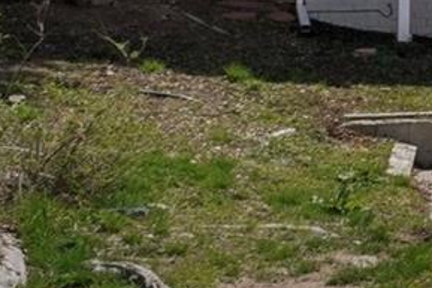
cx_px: 976
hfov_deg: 10.8
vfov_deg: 8.1
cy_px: -187
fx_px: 1993
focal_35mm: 166
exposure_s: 1/750
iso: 100
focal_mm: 20
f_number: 8
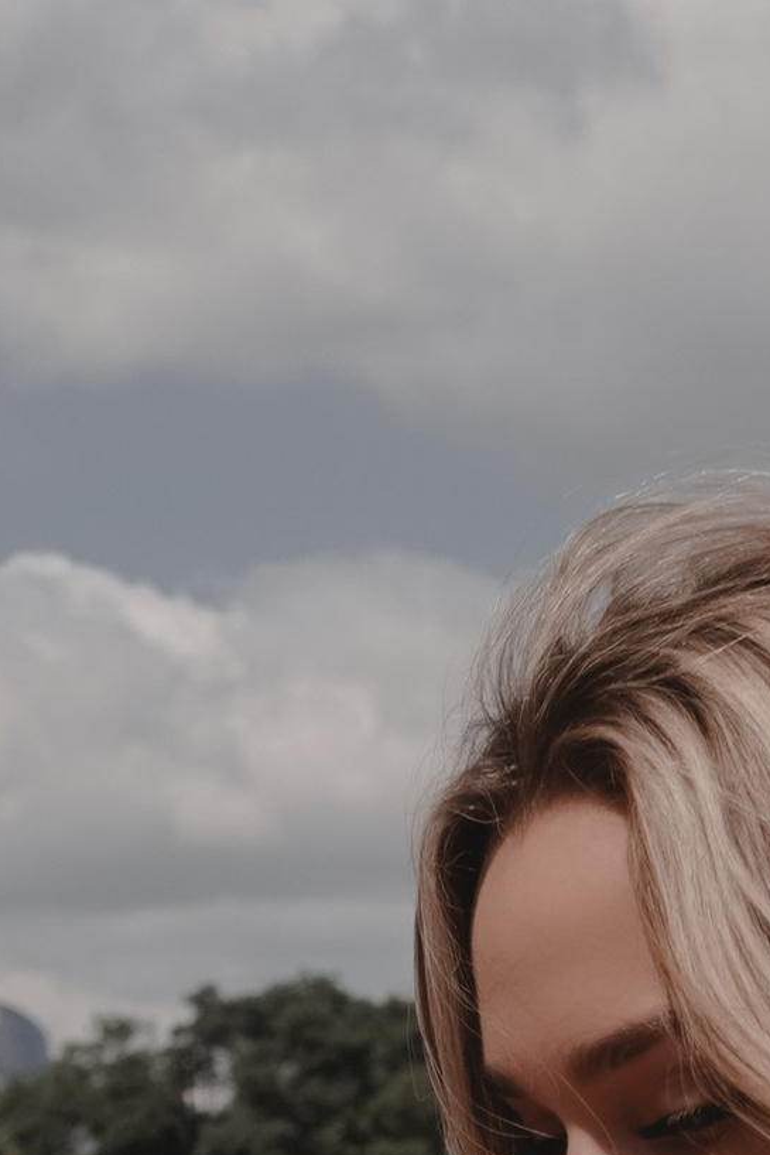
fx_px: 6029
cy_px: 2555
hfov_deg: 7.3
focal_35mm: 188
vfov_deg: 9.9
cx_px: 446
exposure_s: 1/2000
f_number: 8
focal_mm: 40
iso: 250
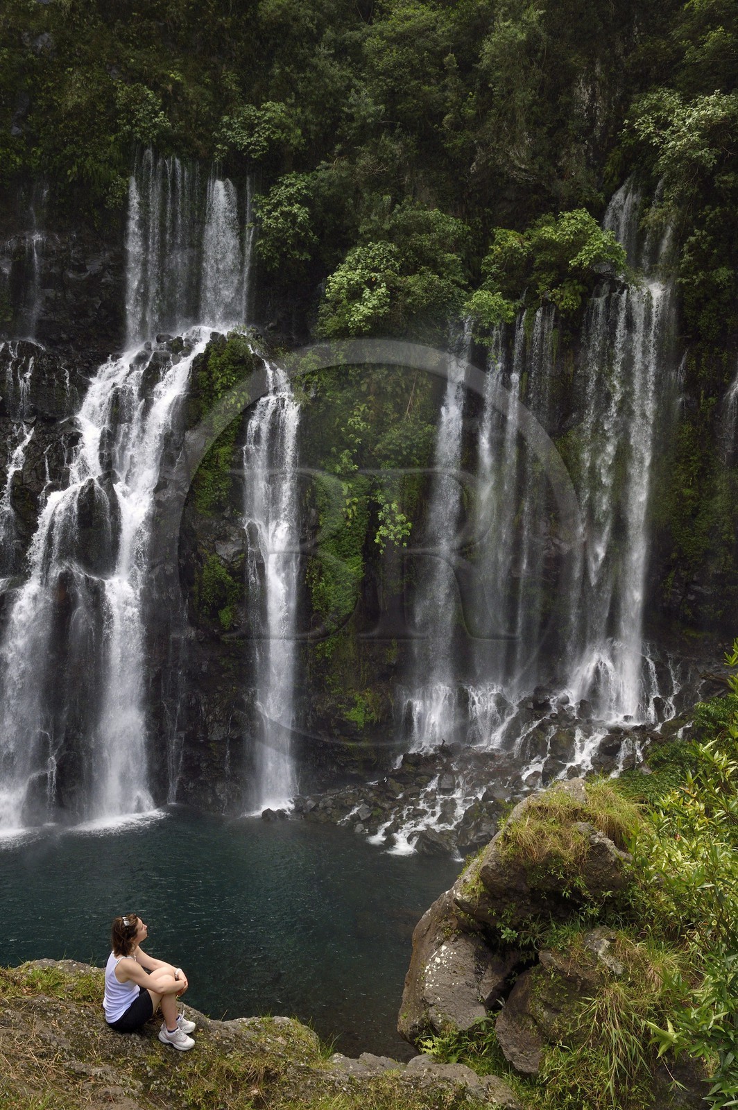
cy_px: 555
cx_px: 369
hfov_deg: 47.9
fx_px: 832
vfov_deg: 67.4
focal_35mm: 27
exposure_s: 1/200
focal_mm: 27
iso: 1600
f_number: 16
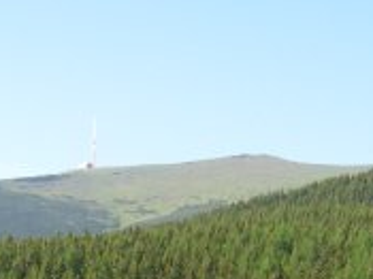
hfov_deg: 14.9
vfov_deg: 10.7
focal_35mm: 132
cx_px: 96
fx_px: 1421
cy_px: 469
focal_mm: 7.5
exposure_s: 1/218
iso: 100
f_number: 4.8
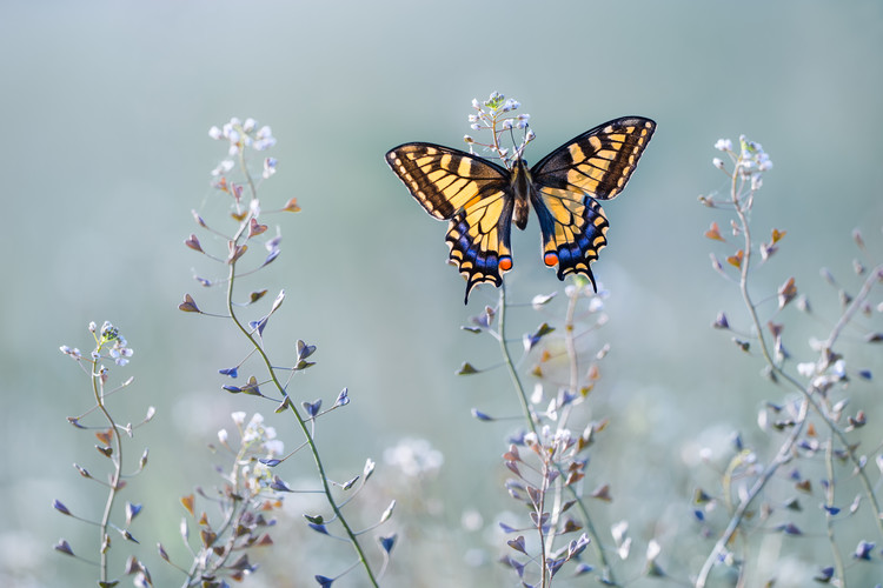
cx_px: 442
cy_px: 294
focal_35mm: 180
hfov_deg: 11.4
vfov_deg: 7.6
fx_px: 4415
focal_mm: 180
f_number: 5
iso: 50
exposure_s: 1/60
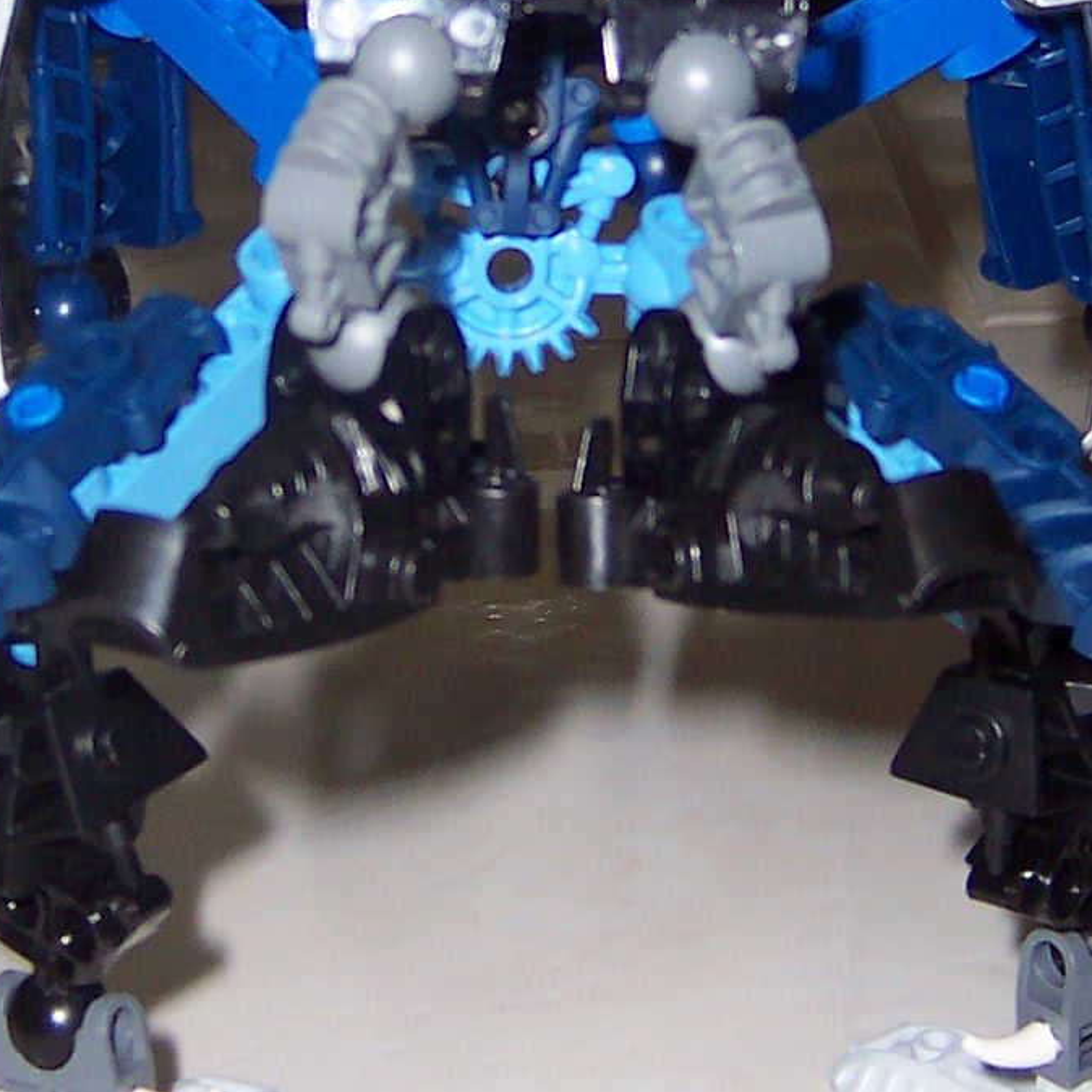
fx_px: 3426
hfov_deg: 18.1
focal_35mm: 96
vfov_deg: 17.9
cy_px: 185
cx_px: 590
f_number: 2.8
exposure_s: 1/60
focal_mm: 5.6
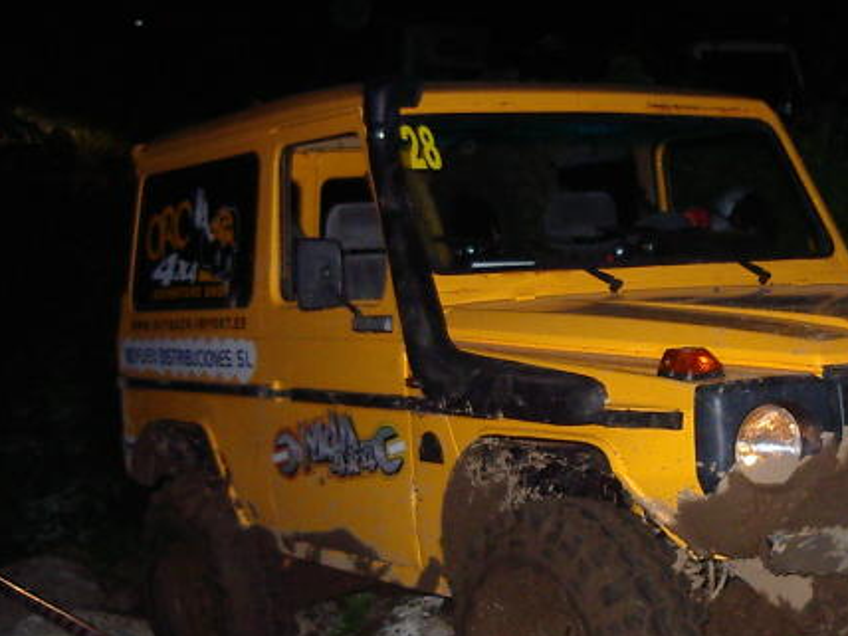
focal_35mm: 71
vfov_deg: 20.6
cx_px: 583
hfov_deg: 27.2
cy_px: 432
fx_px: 1739
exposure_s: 1/60
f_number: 2.6
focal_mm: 5.8
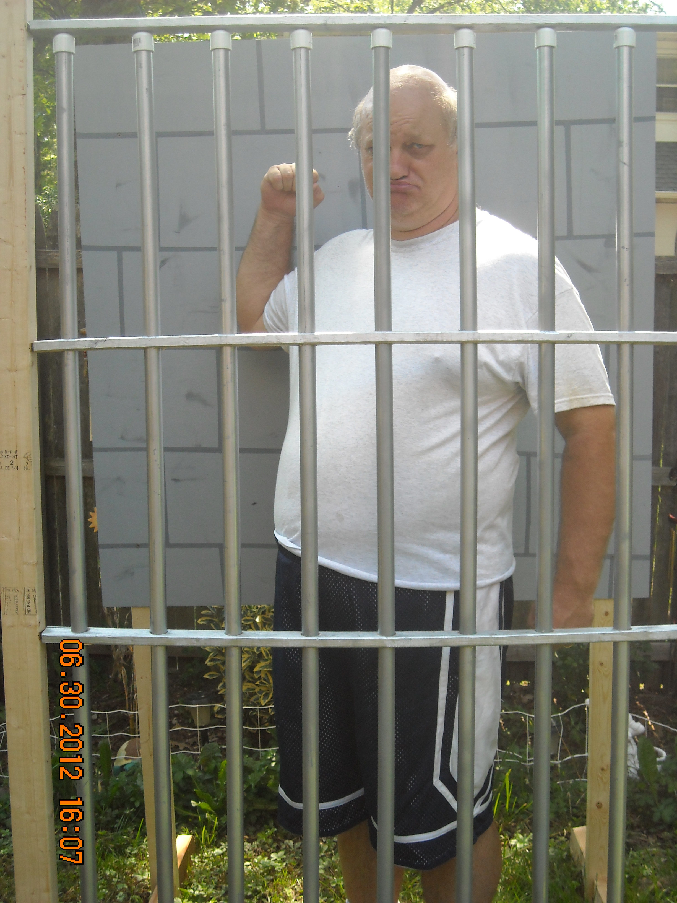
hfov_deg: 29.7
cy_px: 452
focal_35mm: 49
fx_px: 1278
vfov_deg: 38.9
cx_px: 338
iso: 154
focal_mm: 7.92
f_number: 3.2
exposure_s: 1/201
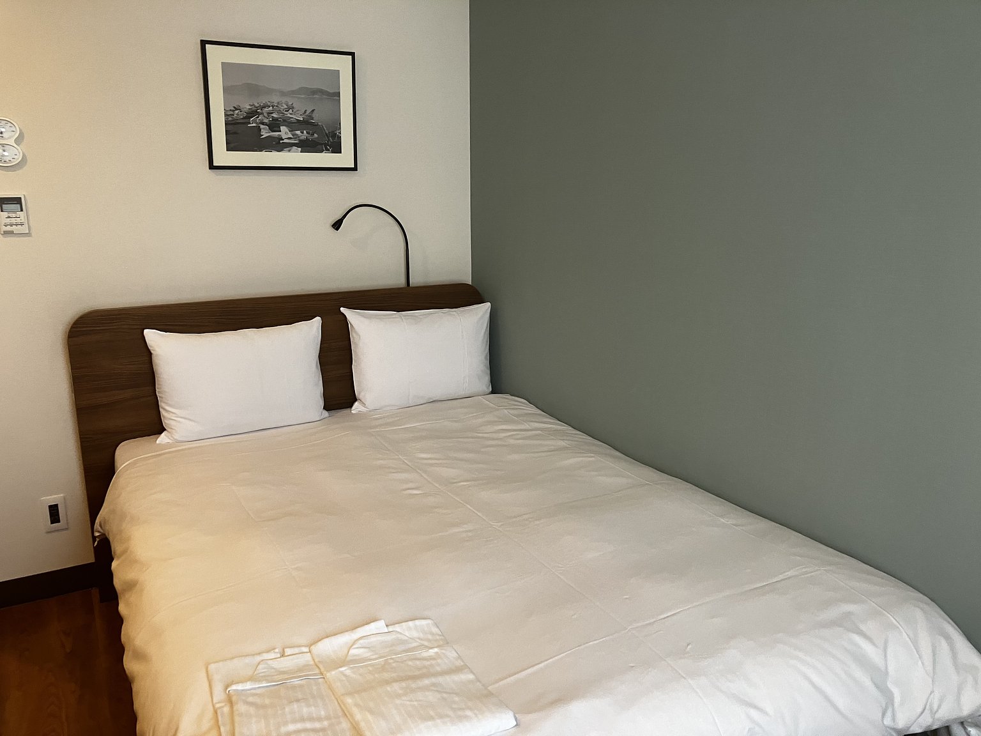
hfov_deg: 63.4
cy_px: 368
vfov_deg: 49.7
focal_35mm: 28
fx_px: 794
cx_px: 490
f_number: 1.8
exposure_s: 1/50
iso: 100
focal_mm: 3.99
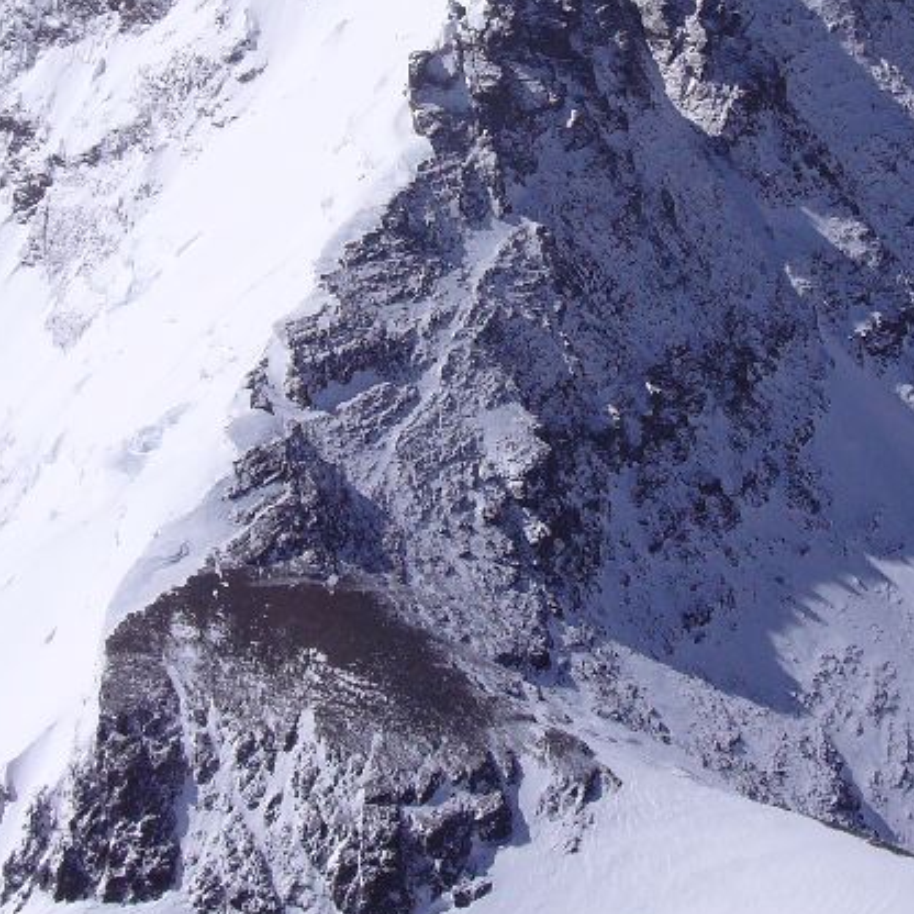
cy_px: 275
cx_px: 514
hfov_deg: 17.4
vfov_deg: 17.3
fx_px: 2987
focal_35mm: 100
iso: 80
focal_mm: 7.5
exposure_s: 1/640
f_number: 7.1
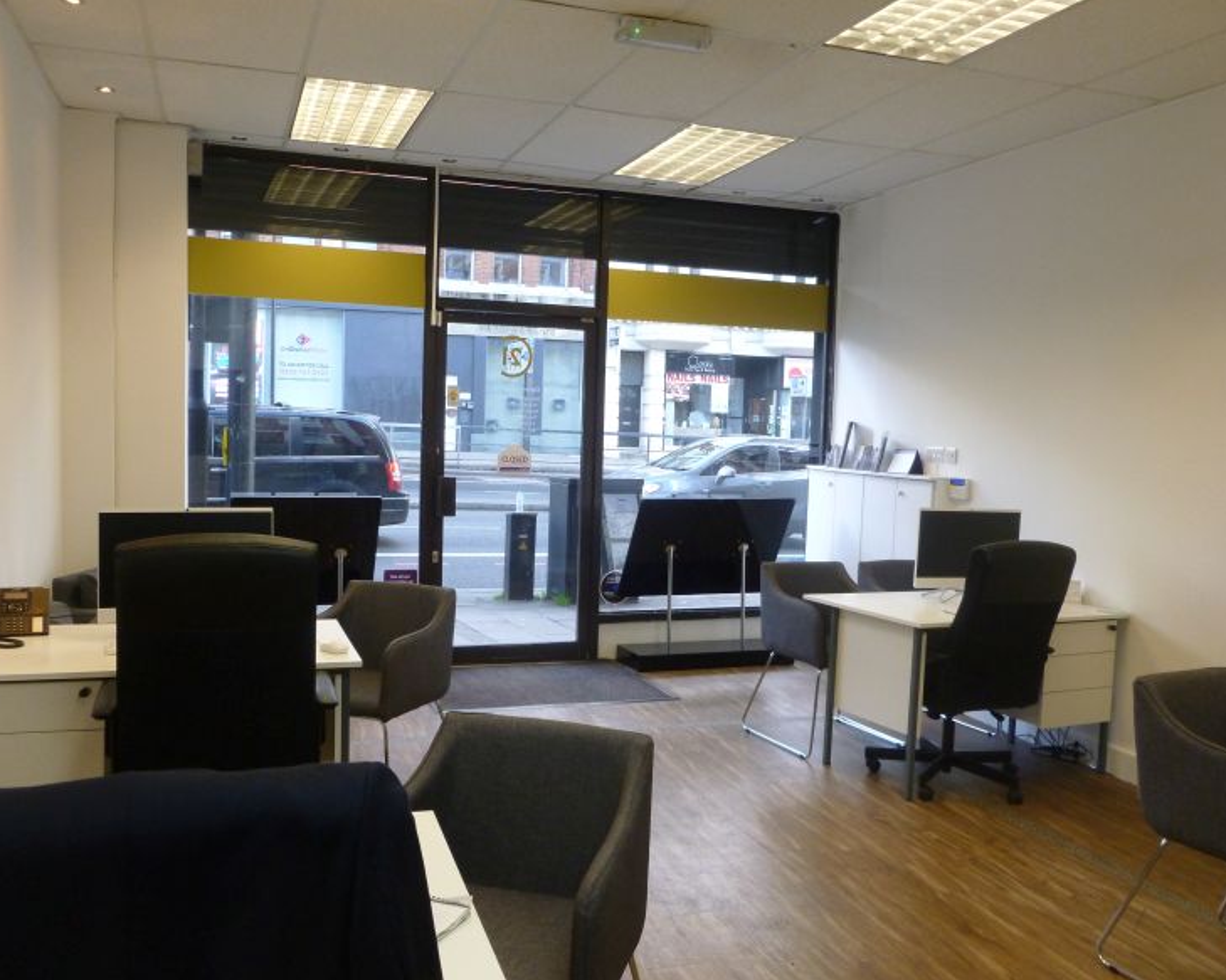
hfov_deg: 58.8
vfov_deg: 48.5
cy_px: 491
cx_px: 592
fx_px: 1088
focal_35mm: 30
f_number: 3.3
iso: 250
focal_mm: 5
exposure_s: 1/60
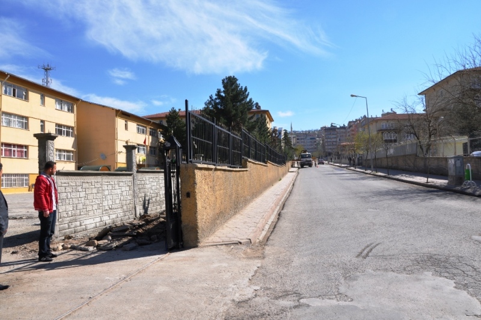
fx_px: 360
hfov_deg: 67.5
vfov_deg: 47.8
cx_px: 240
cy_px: 160
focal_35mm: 27
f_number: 10
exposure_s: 1/400
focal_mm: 18
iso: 200
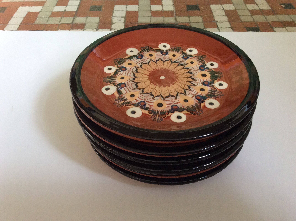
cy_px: 110
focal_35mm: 32
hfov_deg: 56.9
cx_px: 148
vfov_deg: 44.1
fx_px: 273
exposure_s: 1/25
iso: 125
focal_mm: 3.3
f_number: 2.4
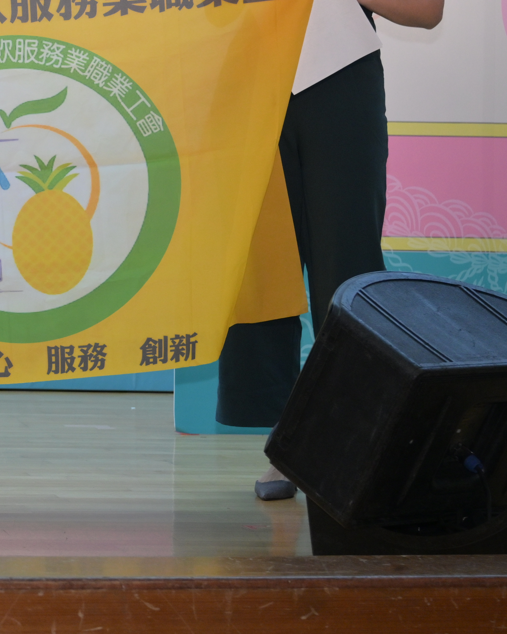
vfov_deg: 13.0
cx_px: -469
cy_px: 86
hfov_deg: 9.8
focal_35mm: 147
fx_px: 2758
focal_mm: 49
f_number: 4
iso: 640
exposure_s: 1/250
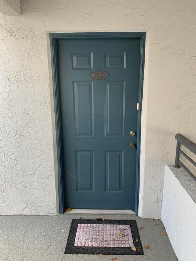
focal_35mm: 26
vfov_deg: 67.3
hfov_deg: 53.0
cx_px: 98
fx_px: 196
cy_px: 130
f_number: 1.8
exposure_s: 1/122
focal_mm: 4.25
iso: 32
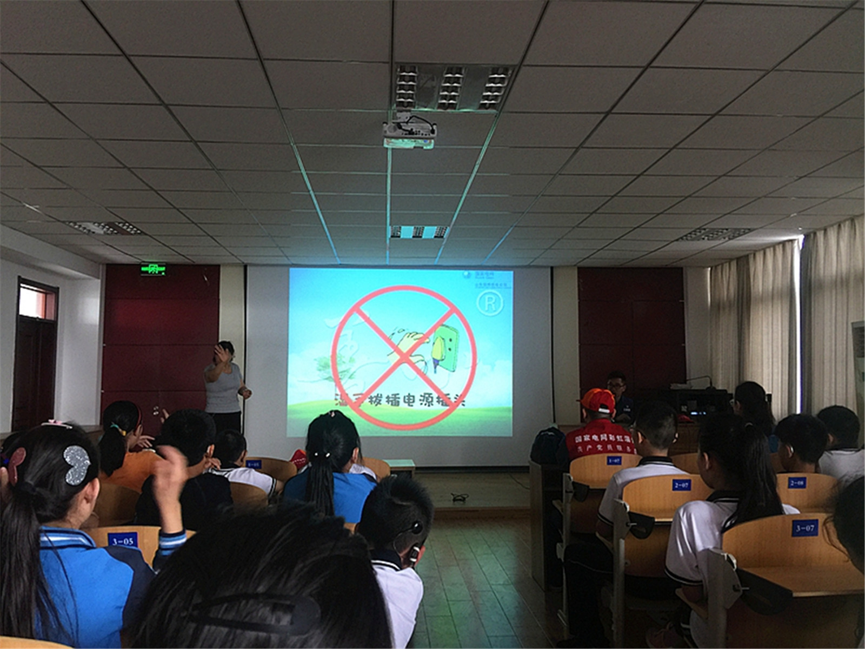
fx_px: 725
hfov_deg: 61.7
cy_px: 324
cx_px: 432
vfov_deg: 48.2
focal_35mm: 29
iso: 50
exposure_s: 1/17
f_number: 2.2
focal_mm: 4.15
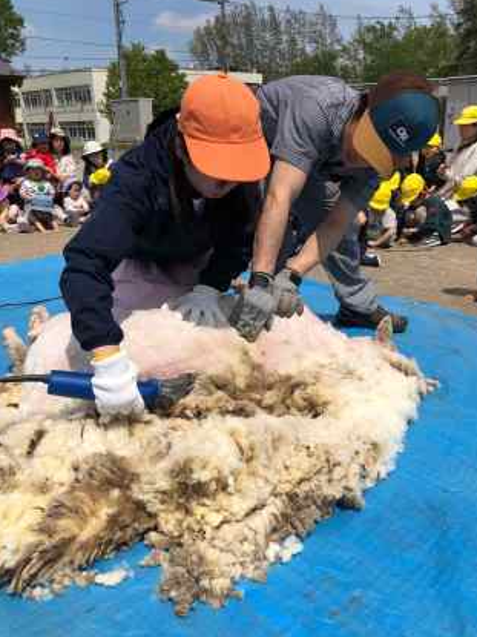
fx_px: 551
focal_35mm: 30
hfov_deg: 46.8
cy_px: 318
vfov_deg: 60.0
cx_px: 252
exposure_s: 1/3472
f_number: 1.8
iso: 20
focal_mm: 3.99
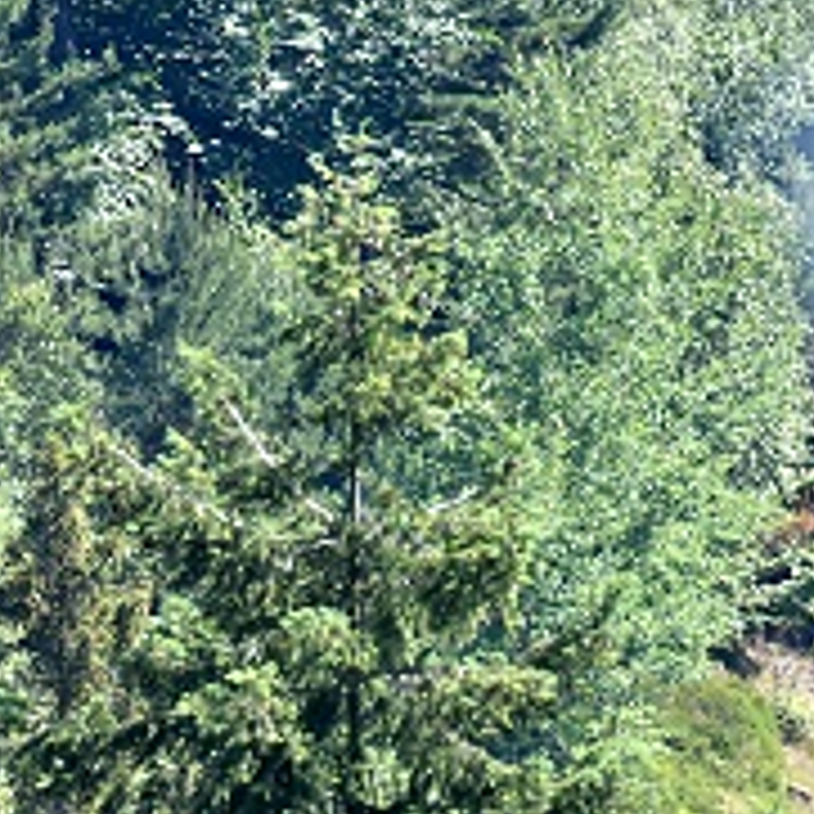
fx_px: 56321
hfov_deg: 0.8
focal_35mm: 2117
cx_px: 1124
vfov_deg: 0.8
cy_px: 854
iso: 400
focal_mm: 500
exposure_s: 1/250
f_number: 11
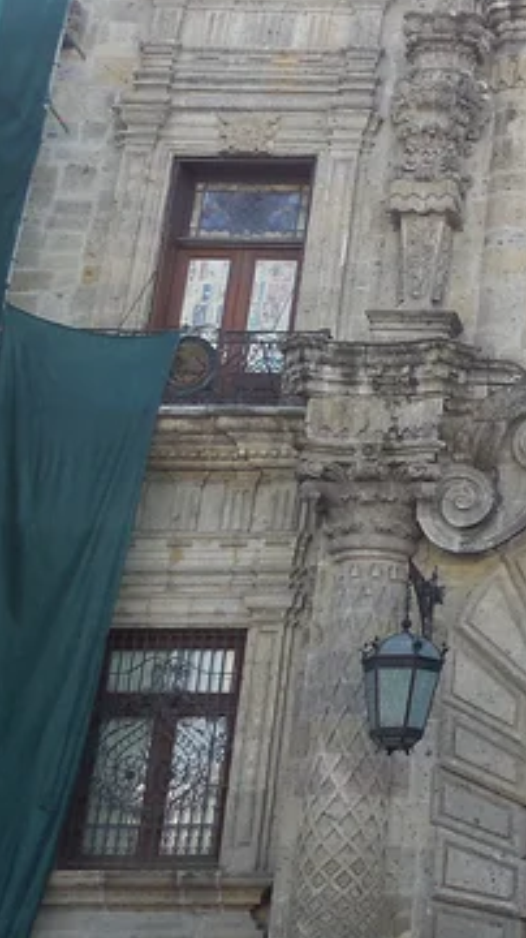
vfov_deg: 32.7
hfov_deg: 16.7
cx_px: 870
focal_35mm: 63
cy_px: 242
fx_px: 1565
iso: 125
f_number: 3.5
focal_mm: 4.6
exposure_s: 1/200
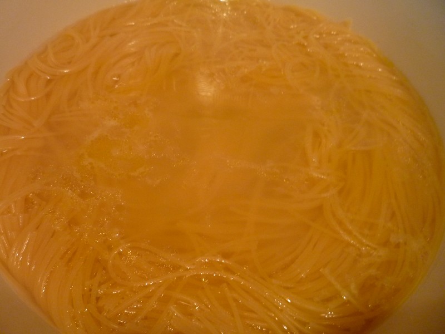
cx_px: 222
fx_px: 386
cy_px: 167
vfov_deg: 46.8
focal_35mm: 30
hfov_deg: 60.0
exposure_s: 1/30
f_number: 3.3
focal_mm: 5.2
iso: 400
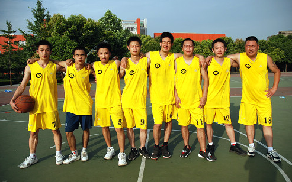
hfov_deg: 66.5
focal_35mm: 28
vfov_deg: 44.5
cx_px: 147
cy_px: 87
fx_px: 223
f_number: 4
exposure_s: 1/1000
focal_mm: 18
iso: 100
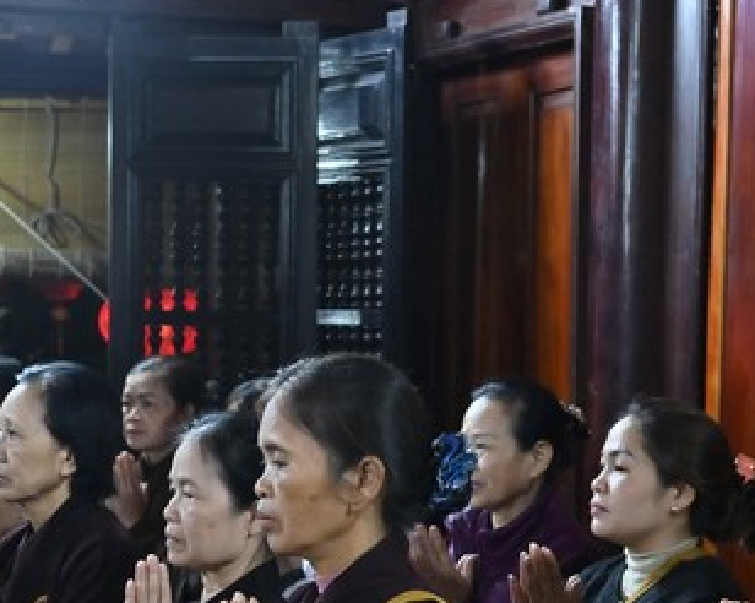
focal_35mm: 91
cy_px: 512
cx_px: 230
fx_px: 2032
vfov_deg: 16.7
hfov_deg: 20.9
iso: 4000
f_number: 5.6
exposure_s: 1/125
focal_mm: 46
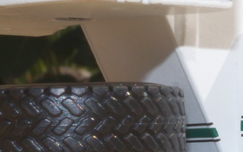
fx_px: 1603
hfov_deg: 8.3
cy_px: 177
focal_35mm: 242
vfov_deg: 5.4
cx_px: 455
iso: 100
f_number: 25
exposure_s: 1/60
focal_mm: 30
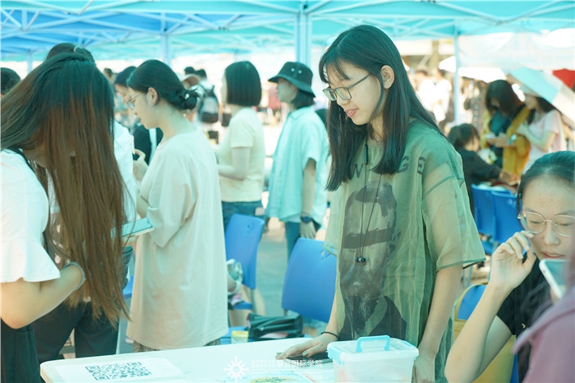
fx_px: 1117
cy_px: 192
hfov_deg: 28.9
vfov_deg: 19.4
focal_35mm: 70
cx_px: 288
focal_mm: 70
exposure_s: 1/50
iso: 200
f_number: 5
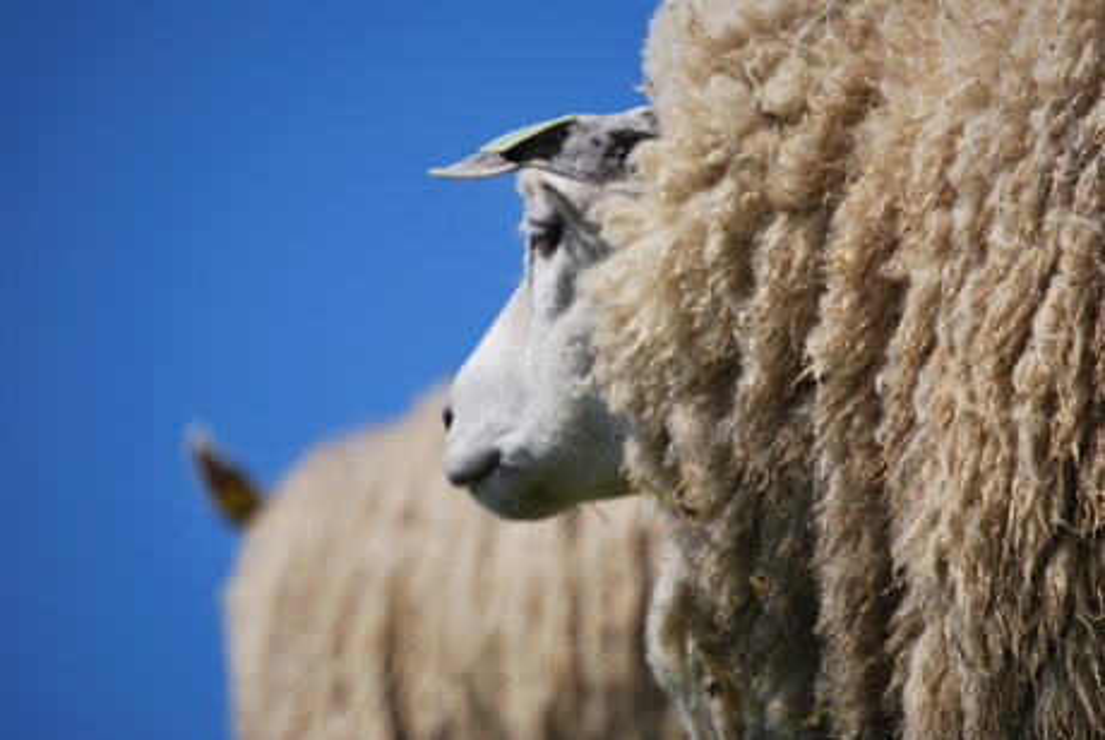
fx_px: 9220
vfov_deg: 4.6
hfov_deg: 6.9
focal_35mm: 300
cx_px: 552
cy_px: 370
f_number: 5.6
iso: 100
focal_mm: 200
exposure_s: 1/800
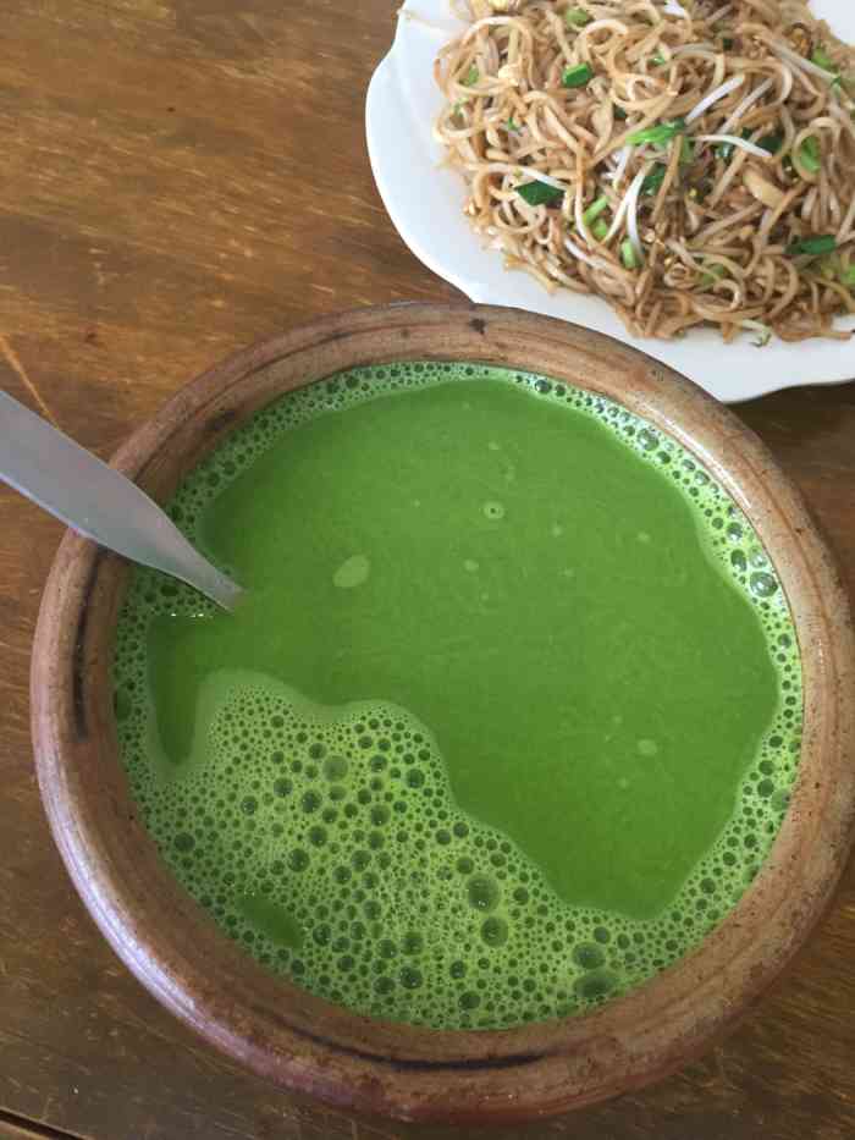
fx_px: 955
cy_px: 570
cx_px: 428
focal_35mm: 29
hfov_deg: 48.2
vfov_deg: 61.7
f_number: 2.2
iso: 125
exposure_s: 1/33
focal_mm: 4.15
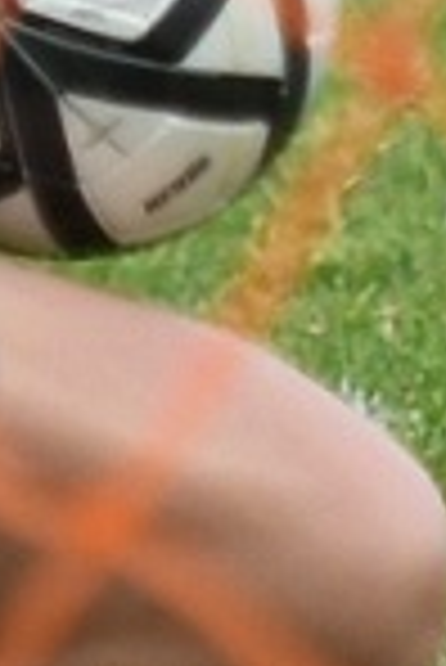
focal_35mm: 1257
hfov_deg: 1.1
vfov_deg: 1.6
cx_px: 572
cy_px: -567
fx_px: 23303
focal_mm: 110
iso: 360
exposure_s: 1/1000
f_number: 2.8
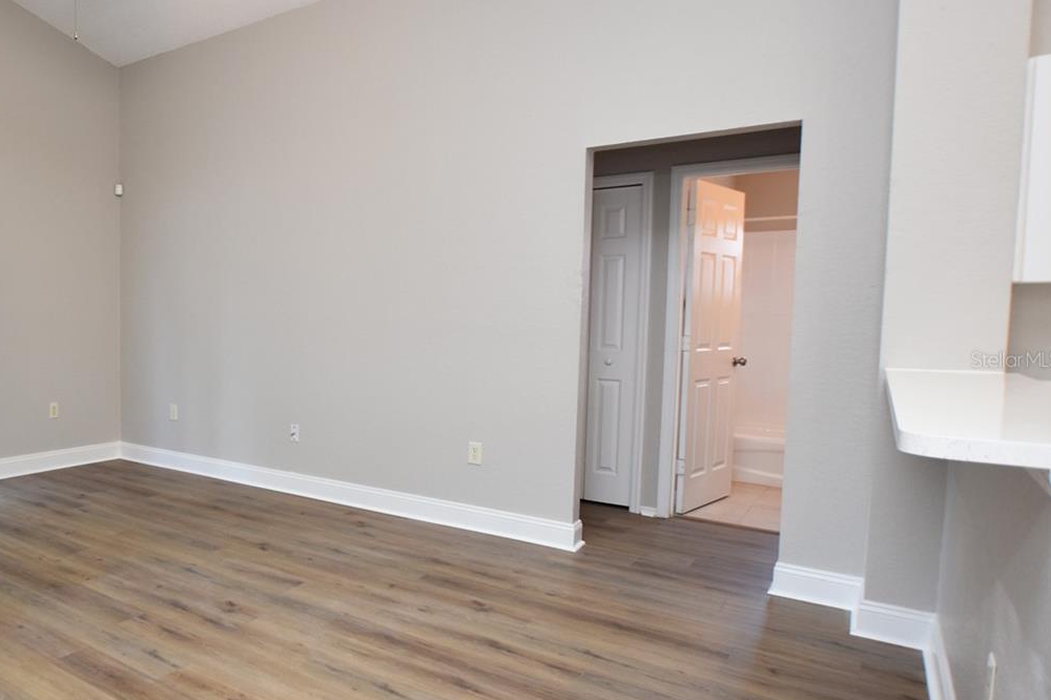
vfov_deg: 53.1
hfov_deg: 67.5
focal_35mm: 24
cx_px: 224
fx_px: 700
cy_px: 359
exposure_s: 1/60
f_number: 4
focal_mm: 10
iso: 360
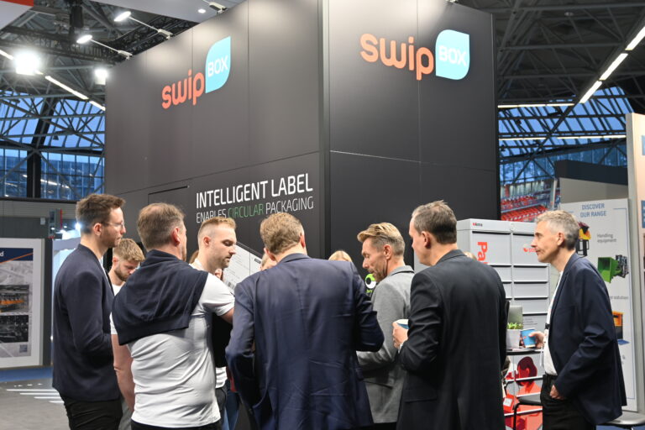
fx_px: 806
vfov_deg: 29.9
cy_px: 215
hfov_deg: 43.6
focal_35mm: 45
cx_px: 322
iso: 100
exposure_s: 1/13
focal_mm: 30
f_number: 5.6
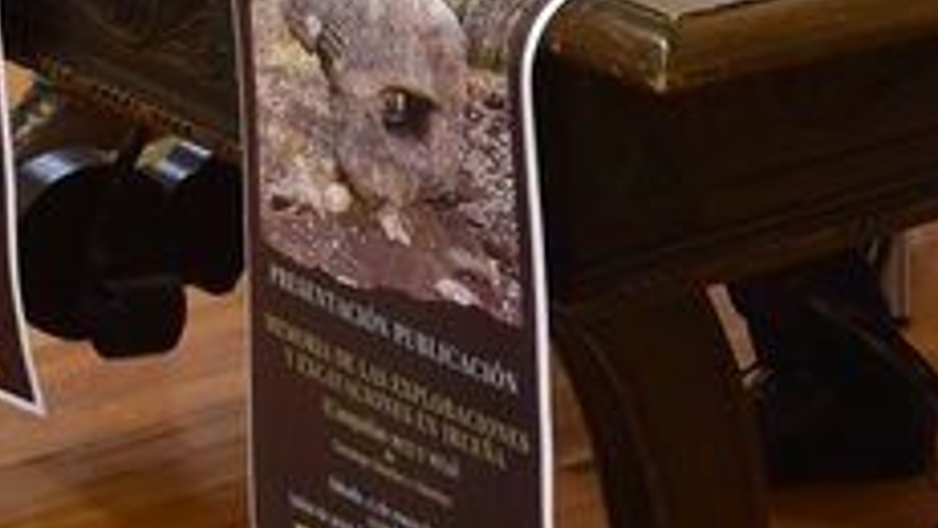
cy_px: -219
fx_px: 3955
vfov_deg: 7.5
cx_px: 1243
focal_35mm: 159
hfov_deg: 13.0
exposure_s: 1/60
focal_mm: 26
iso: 400
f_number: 4
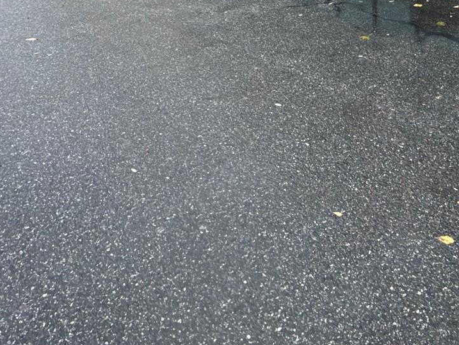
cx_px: 305
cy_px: -131
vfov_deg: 28.0
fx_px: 530
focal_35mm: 40
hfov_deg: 46.1
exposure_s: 1/473
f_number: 2.2
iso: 40
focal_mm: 2.22
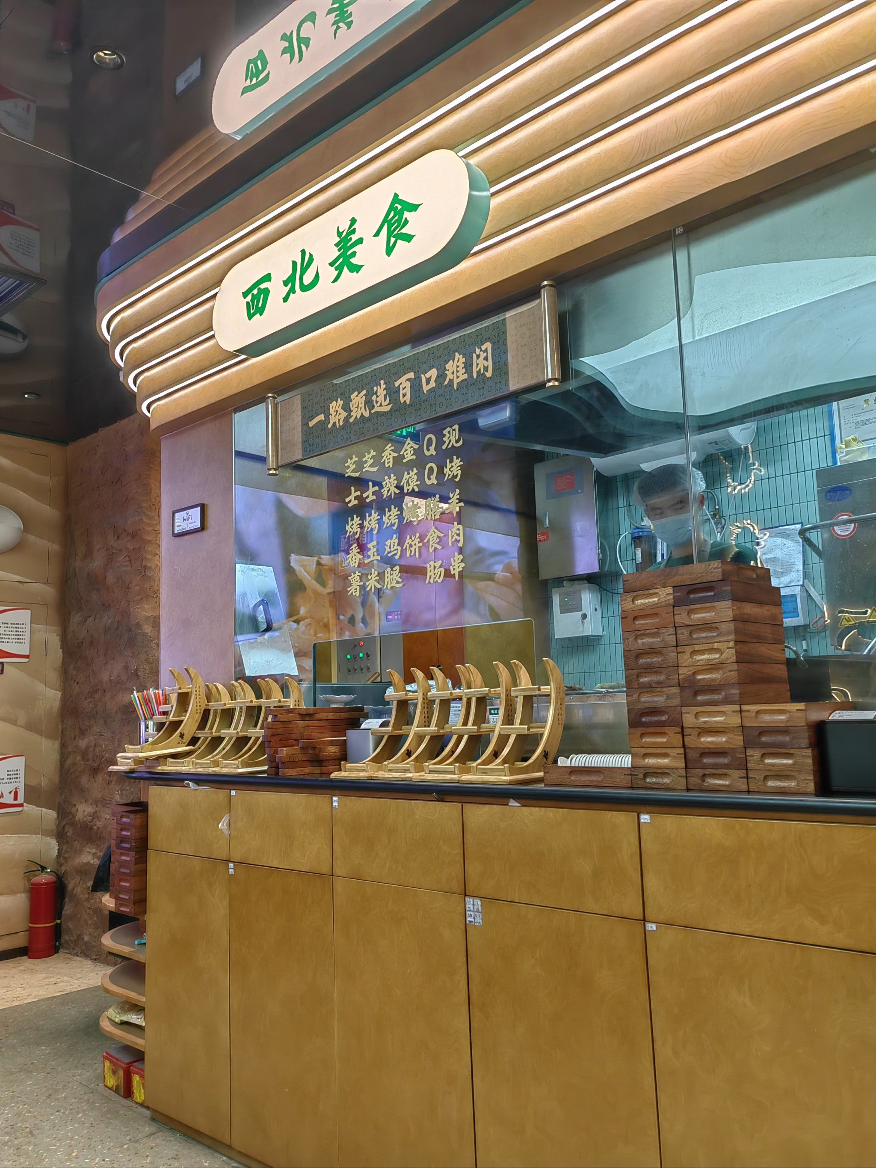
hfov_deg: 51.4
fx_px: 911
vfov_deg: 65.3
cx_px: 438
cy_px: 584
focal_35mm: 27
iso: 50
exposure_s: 1/100
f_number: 1.8
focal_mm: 5.54
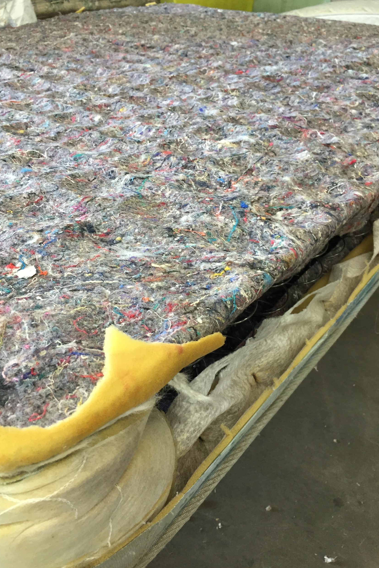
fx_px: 489
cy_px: 282
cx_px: 198
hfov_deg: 42.3
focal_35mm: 31
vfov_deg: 60.3
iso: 100
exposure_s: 1/30
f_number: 2.2
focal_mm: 4.15
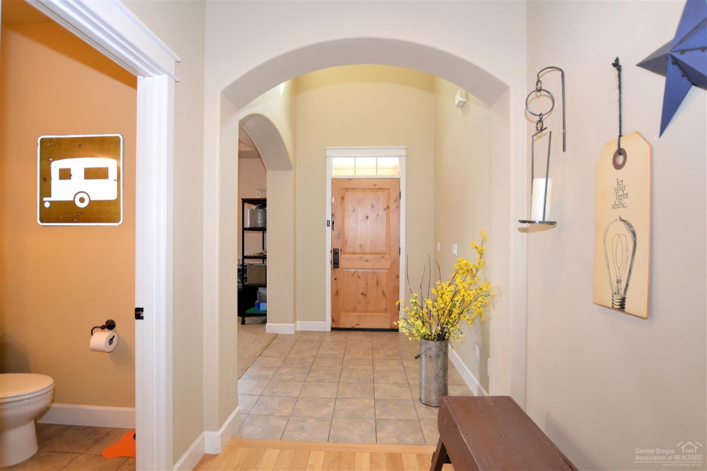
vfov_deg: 69.6
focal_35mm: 17
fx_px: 339
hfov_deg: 92.5
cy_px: 236
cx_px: 354
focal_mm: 11.5
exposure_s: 1/60
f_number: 3.5
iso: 640
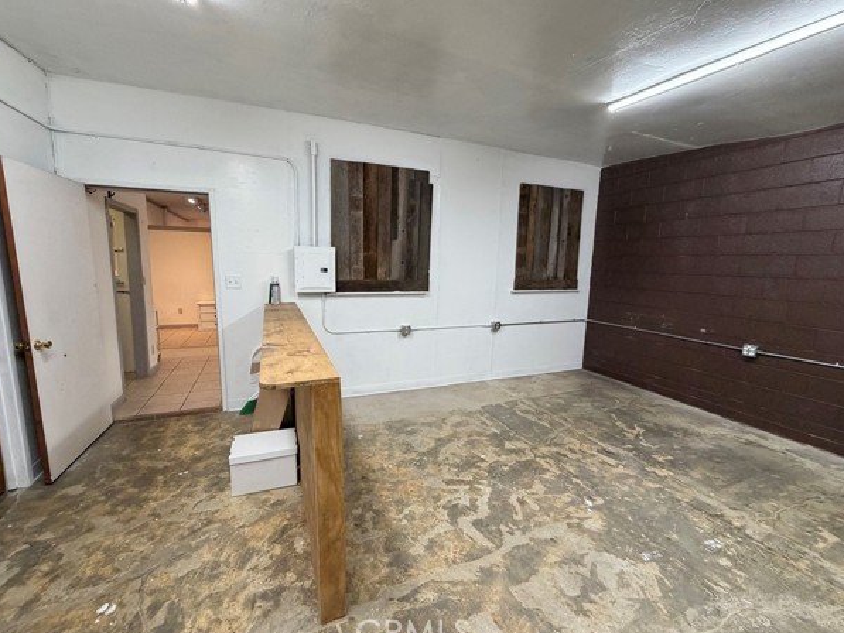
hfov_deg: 98.2
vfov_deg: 81.8
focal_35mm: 15
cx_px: 417
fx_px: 366
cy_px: 314
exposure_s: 1/120
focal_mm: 2.22
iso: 250
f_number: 2.2
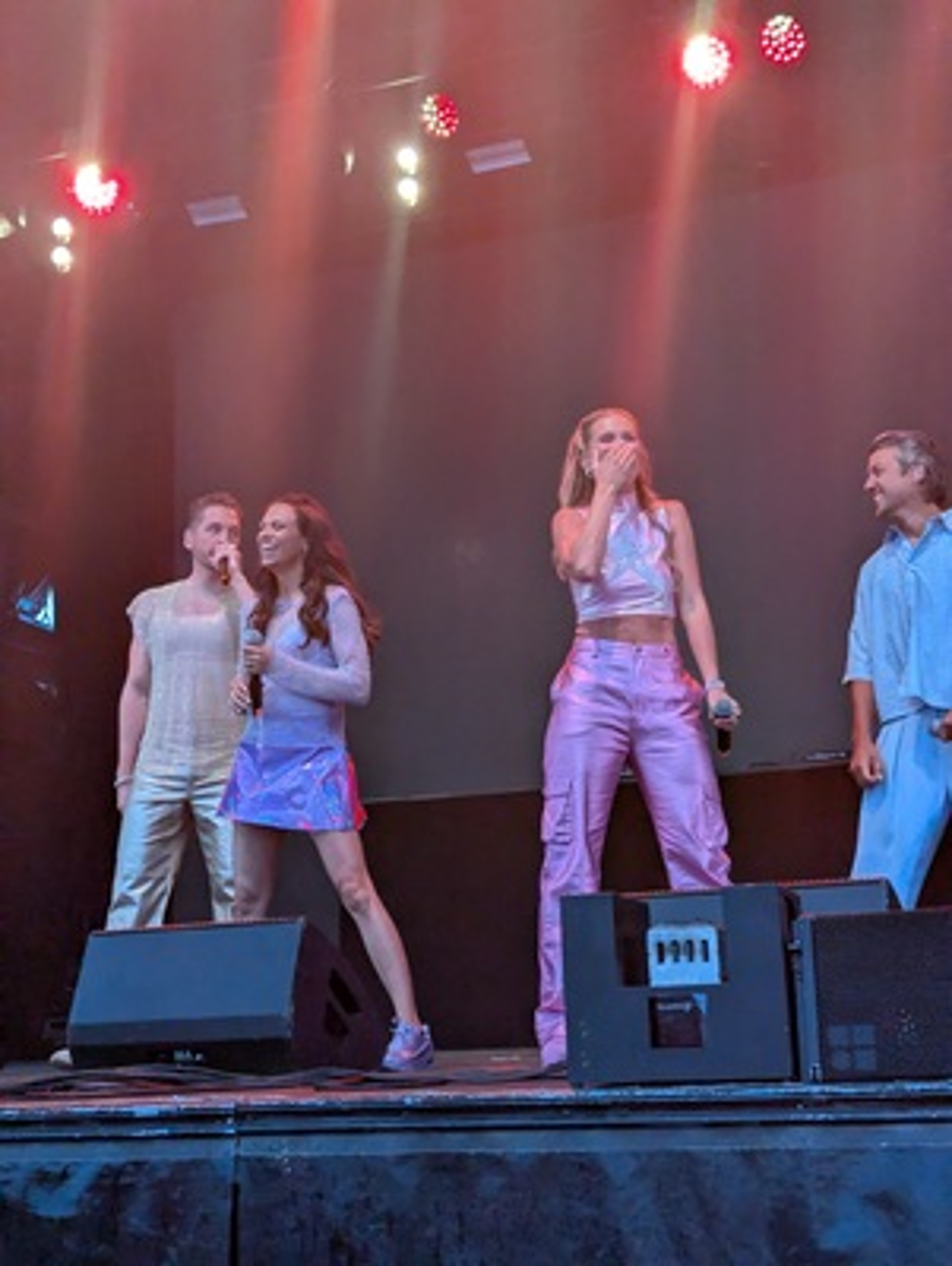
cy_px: 633
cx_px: 476
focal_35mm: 48
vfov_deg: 39.6
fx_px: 1756
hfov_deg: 30.3
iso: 679
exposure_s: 1/1206
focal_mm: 6.81
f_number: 1.85
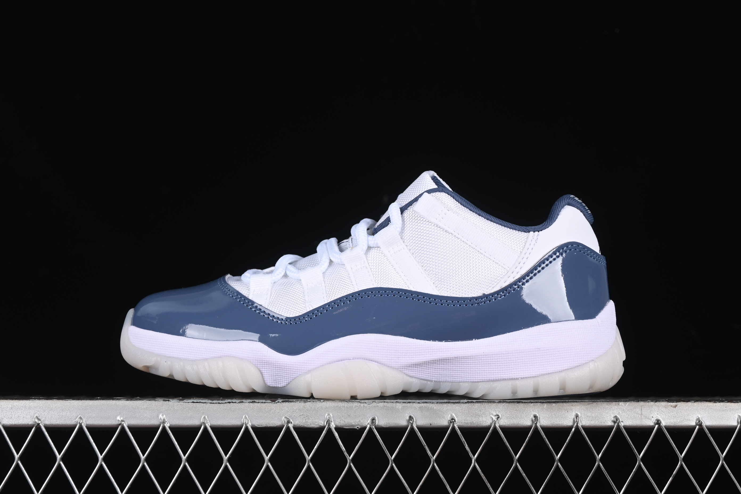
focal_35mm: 75
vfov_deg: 18.2
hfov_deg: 27.0
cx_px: 370
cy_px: 247
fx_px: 1544
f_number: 8
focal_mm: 50
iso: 160
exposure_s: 1/80
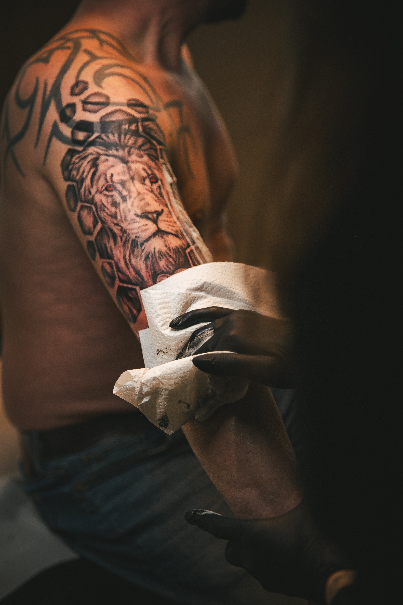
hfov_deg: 19.5
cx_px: 202
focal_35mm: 70
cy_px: 302
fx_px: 1175
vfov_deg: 28.8
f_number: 2.8
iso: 500
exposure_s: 1/160
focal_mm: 70
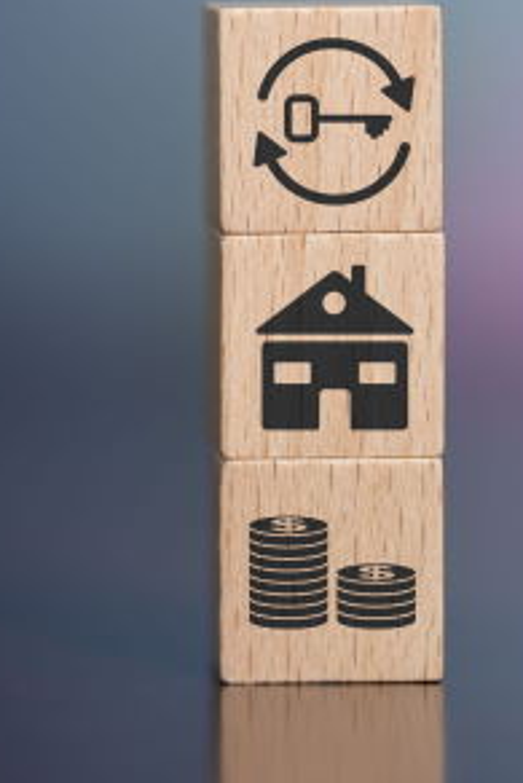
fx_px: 5006
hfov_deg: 6.0
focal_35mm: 230
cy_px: 371
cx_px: 5
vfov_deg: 8.9
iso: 400
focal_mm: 105
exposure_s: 1/200
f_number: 3.2
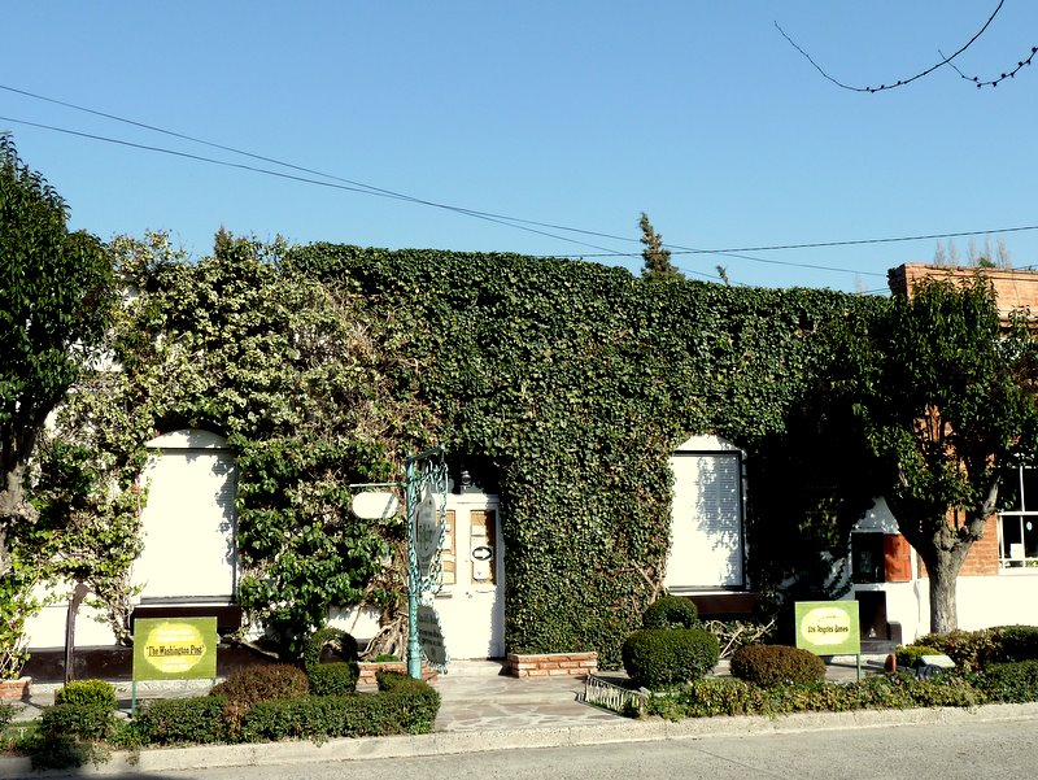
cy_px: 390
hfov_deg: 46.8
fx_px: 1200
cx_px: 519
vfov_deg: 36.0
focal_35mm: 40
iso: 80
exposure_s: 1/400
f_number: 4.5
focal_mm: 6.5
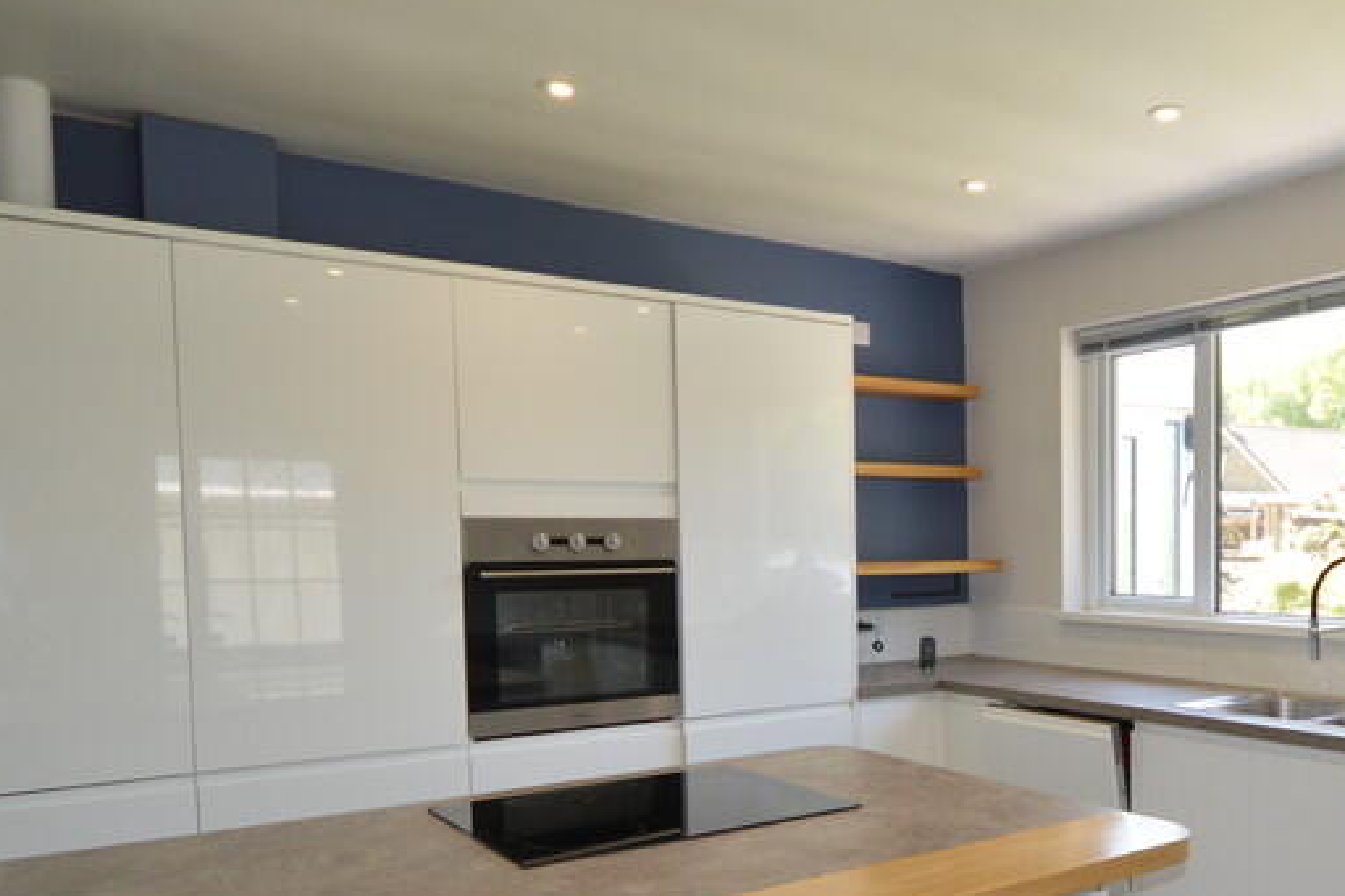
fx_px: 1120
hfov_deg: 58.9
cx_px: 996
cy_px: 629
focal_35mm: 30
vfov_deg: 42.7
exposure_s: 1/125
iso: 320
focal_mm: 10
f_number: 4
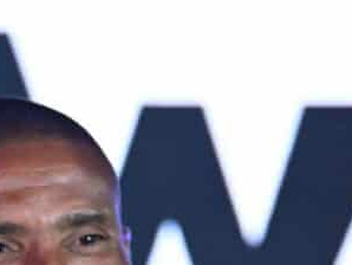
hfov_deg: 2.4
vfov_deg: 1.8
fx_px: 8264
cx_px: -594
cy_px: 621
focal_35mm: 812
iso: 4000
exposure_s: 1/400
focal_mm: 140
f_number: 3.5
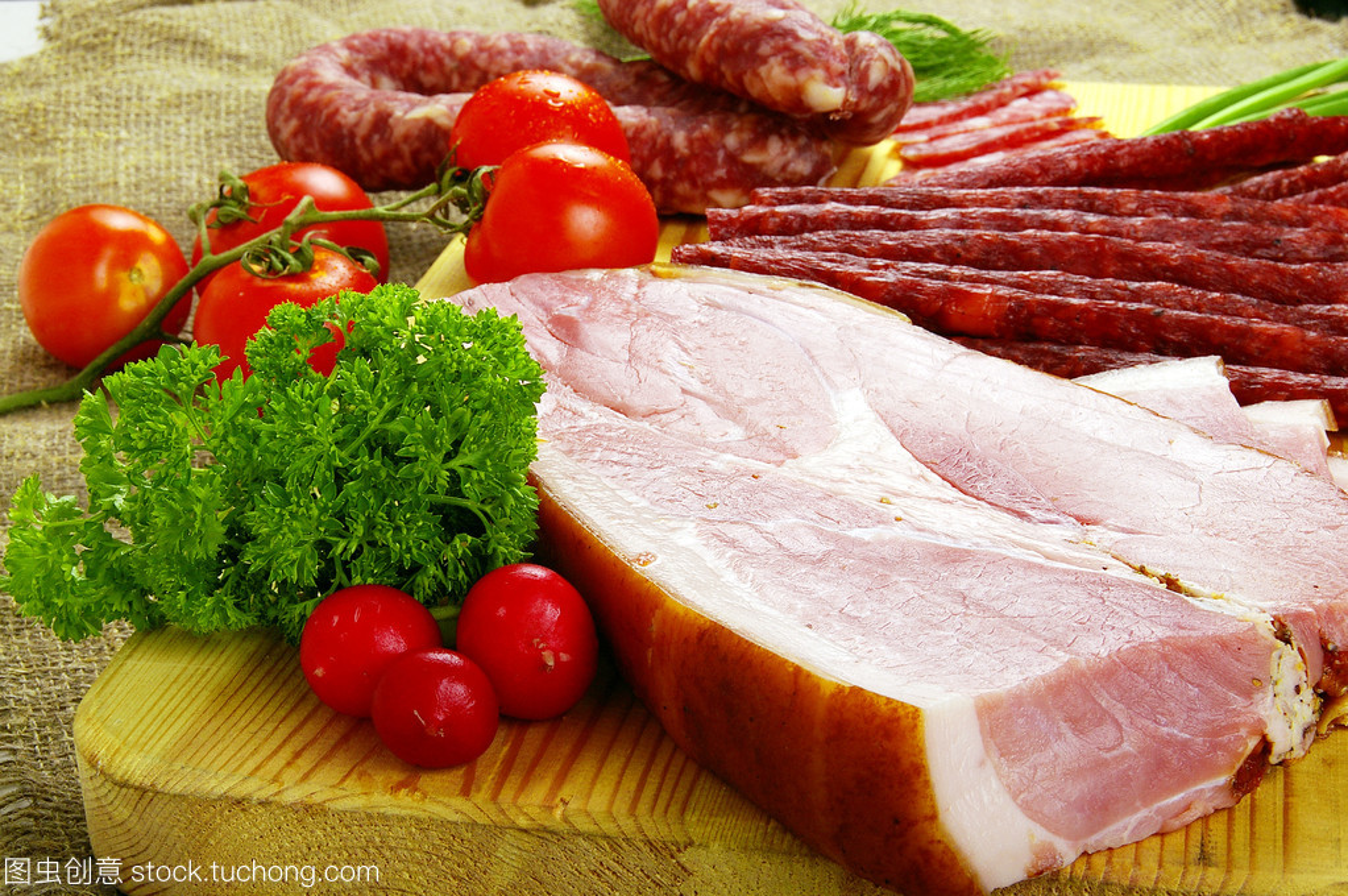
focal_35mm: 75
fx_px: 2806
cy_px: 448
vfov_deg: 18.1
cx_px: 674
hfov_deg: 27.0
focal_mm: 50
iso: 200
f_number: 16
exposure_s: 1/125
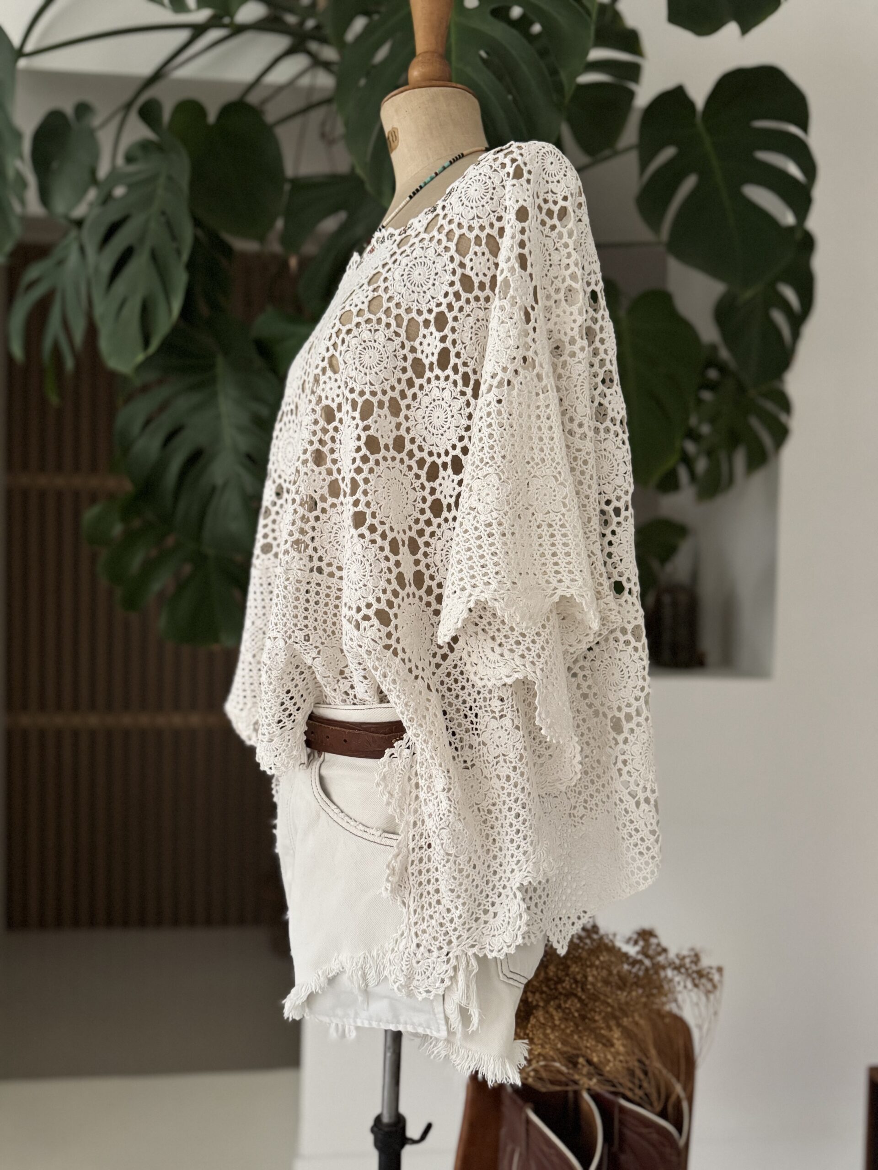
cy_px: 585
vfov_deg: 71.6
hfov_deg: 56.8
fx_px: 812
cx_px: 439
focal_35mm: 24
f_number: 1.78
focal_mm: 6.76
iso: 640
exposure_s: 1/60
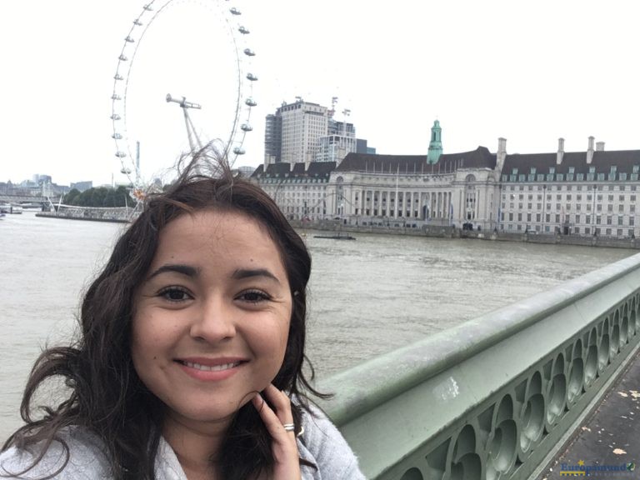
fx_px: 573
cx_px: 320
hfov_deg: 58.4
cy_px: 240
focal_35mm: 31
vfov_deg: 45.4
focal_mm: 2.15
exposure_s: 1/454
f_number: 2.4
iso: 50
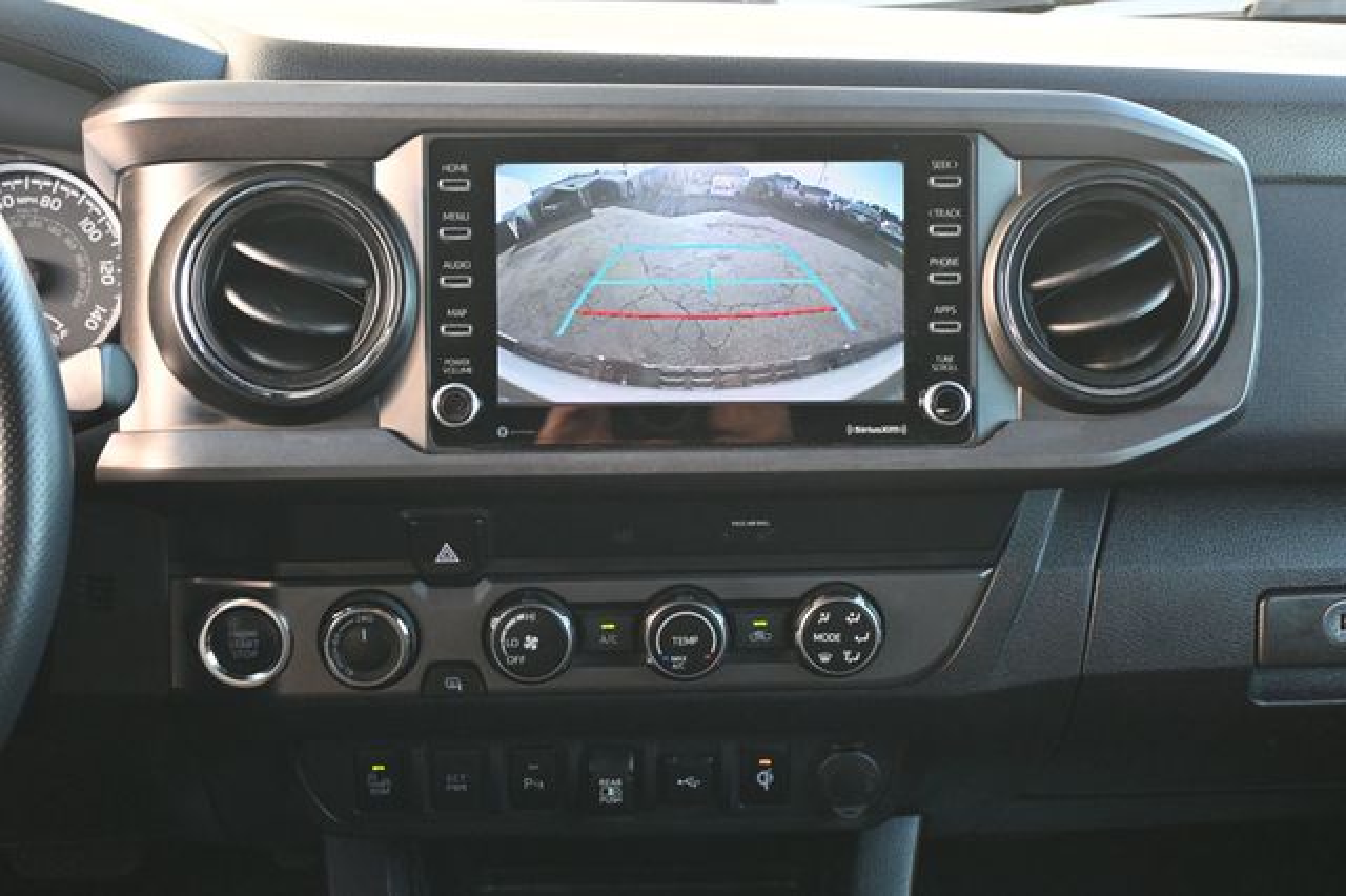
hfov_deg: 43.6
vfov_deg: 29.8
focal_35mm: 45
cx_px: 673
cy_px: 448
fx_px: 1682
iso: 1250
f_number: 4.8
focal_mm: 30
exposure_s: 1/125
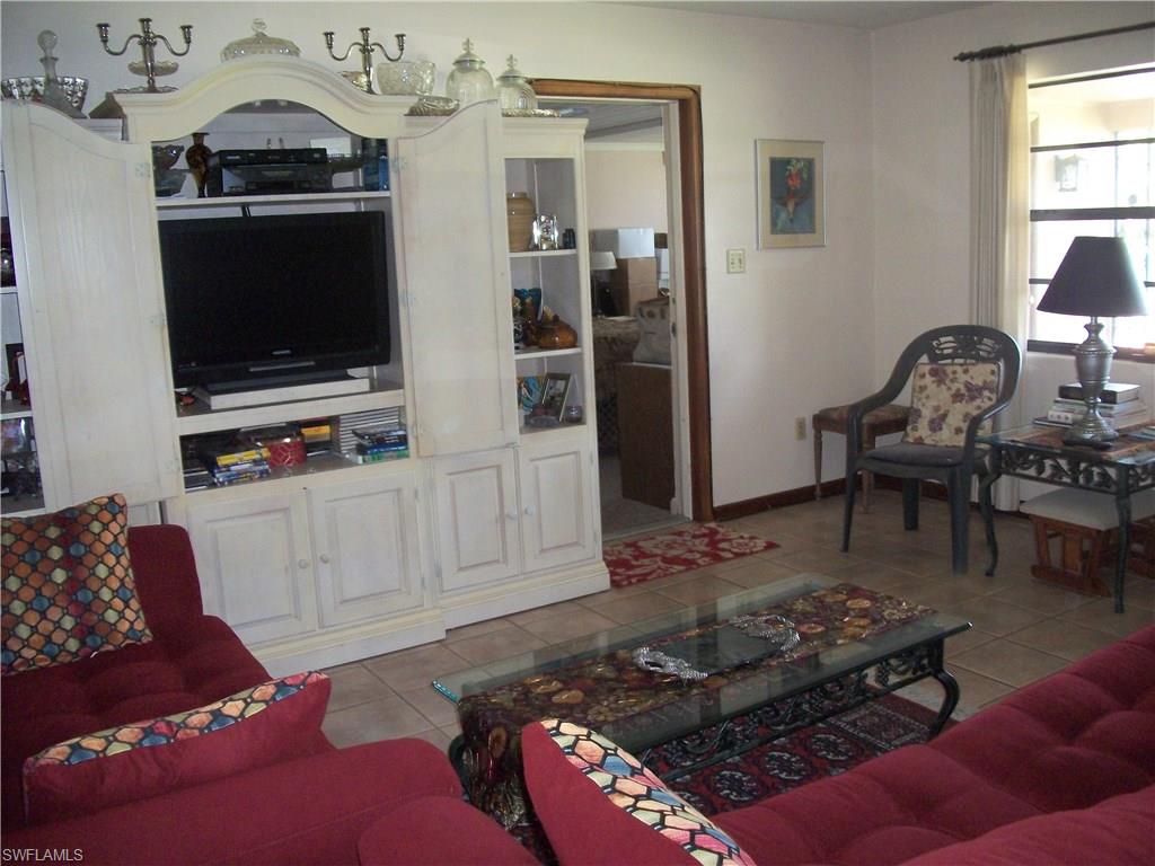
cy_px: 433
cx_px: 578
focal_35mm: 32
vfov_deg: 44.2
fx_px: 1068
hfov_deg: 56.8
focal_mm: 5.7
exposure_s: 1/30
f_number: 2.9
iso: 250
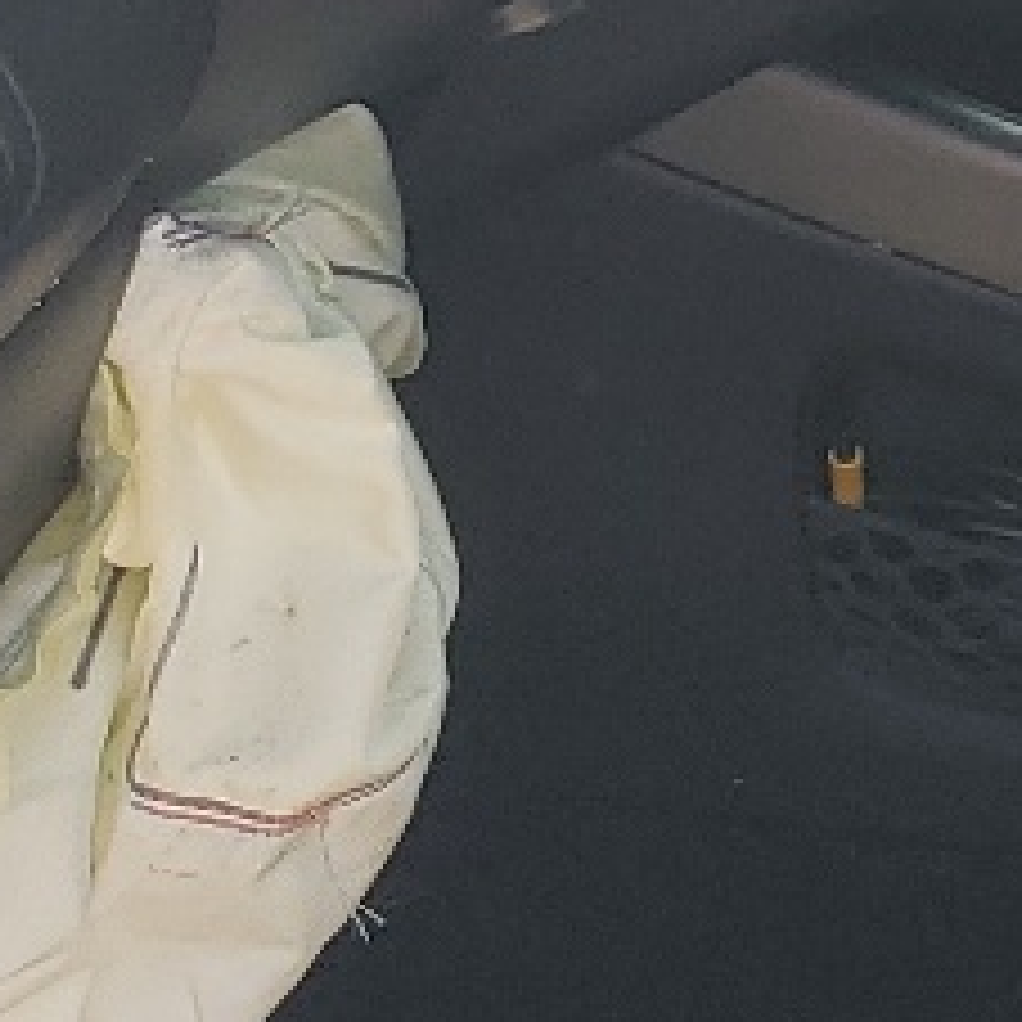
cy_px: -158
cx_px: 1571
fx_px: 5411
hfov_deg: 10.4
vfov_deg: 10.6
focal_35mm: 162
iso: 50
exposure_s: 1/625
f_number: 1.5
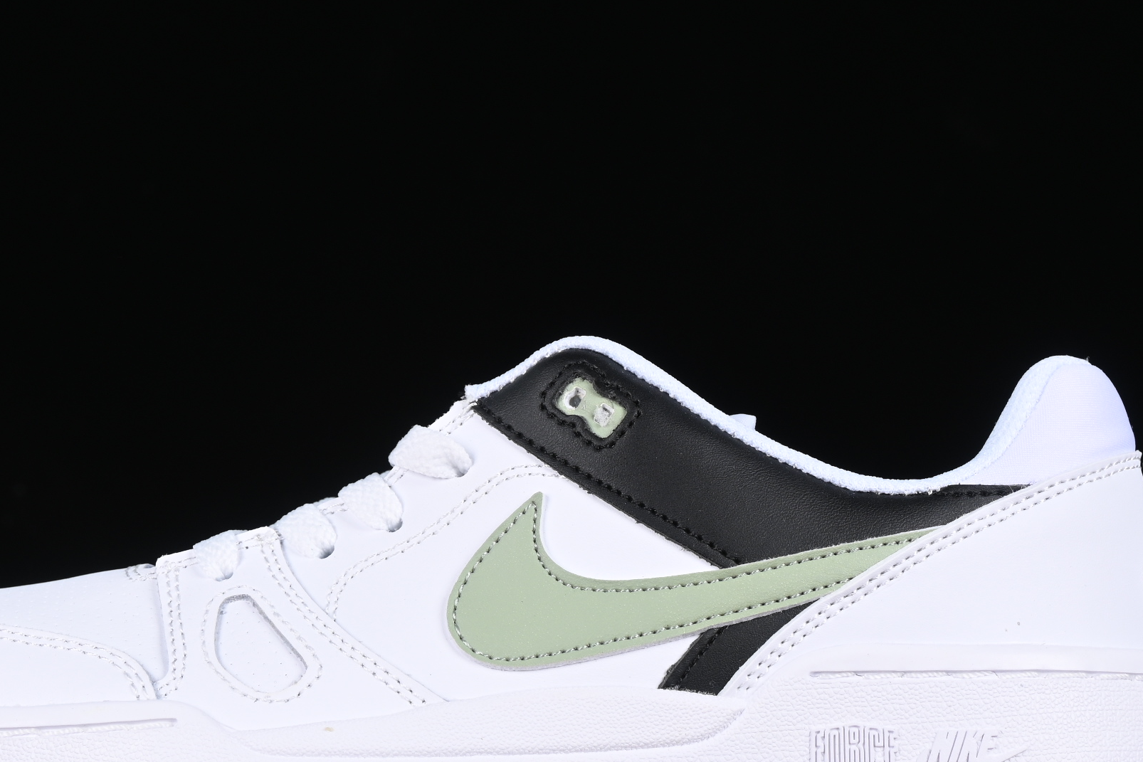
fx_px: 4128
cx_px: 496
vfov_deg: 10.5
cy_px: 493
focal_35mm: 130
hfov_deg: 15.8
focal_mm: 50
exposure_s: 1/80
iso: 160
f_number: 8
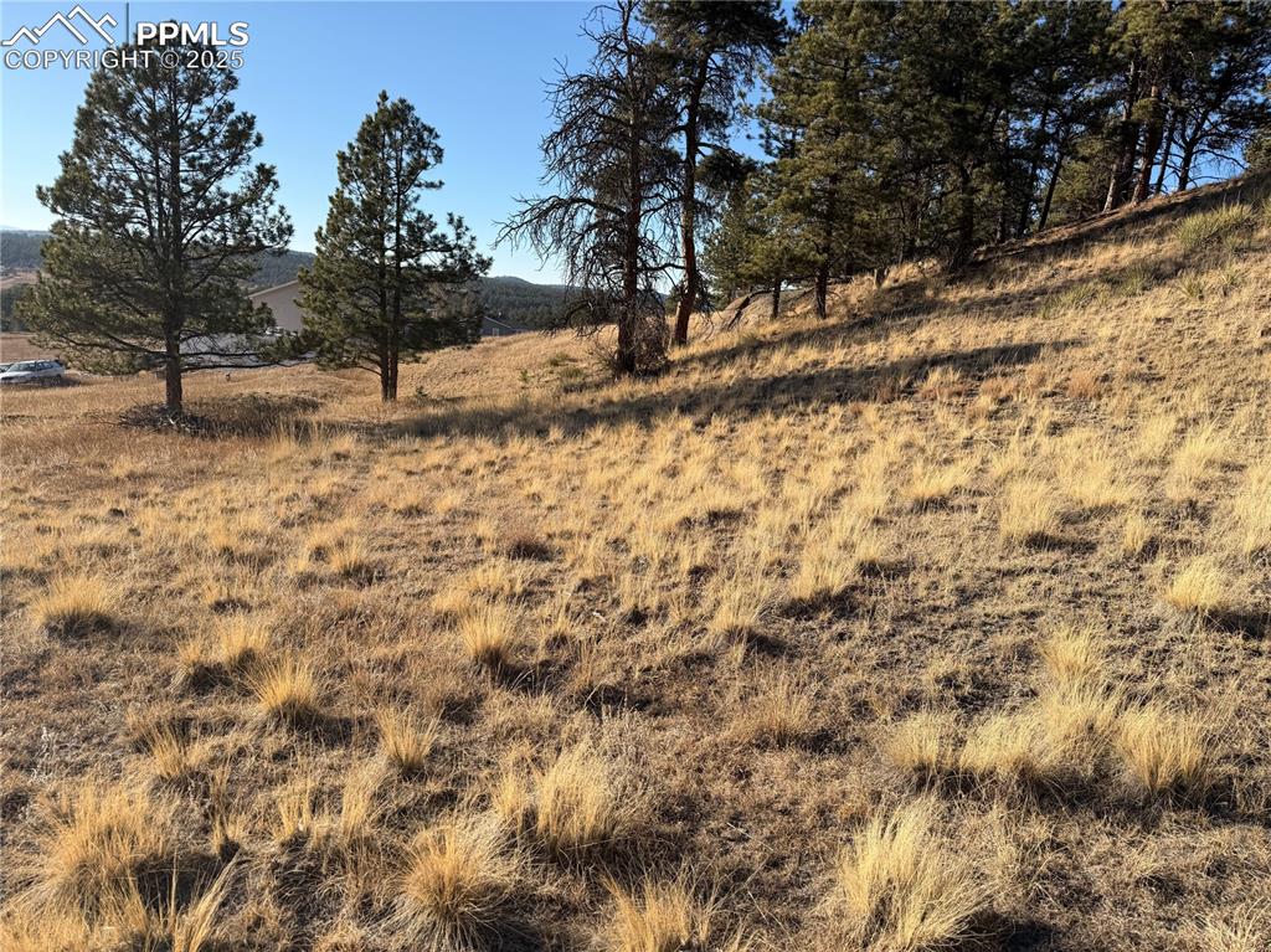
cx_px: 636
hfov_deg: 71.6
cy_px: 476
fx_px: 881
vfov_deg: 56.8
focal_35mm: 24
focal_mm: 6.76
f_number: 1.78
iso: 80
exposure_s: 1/3021
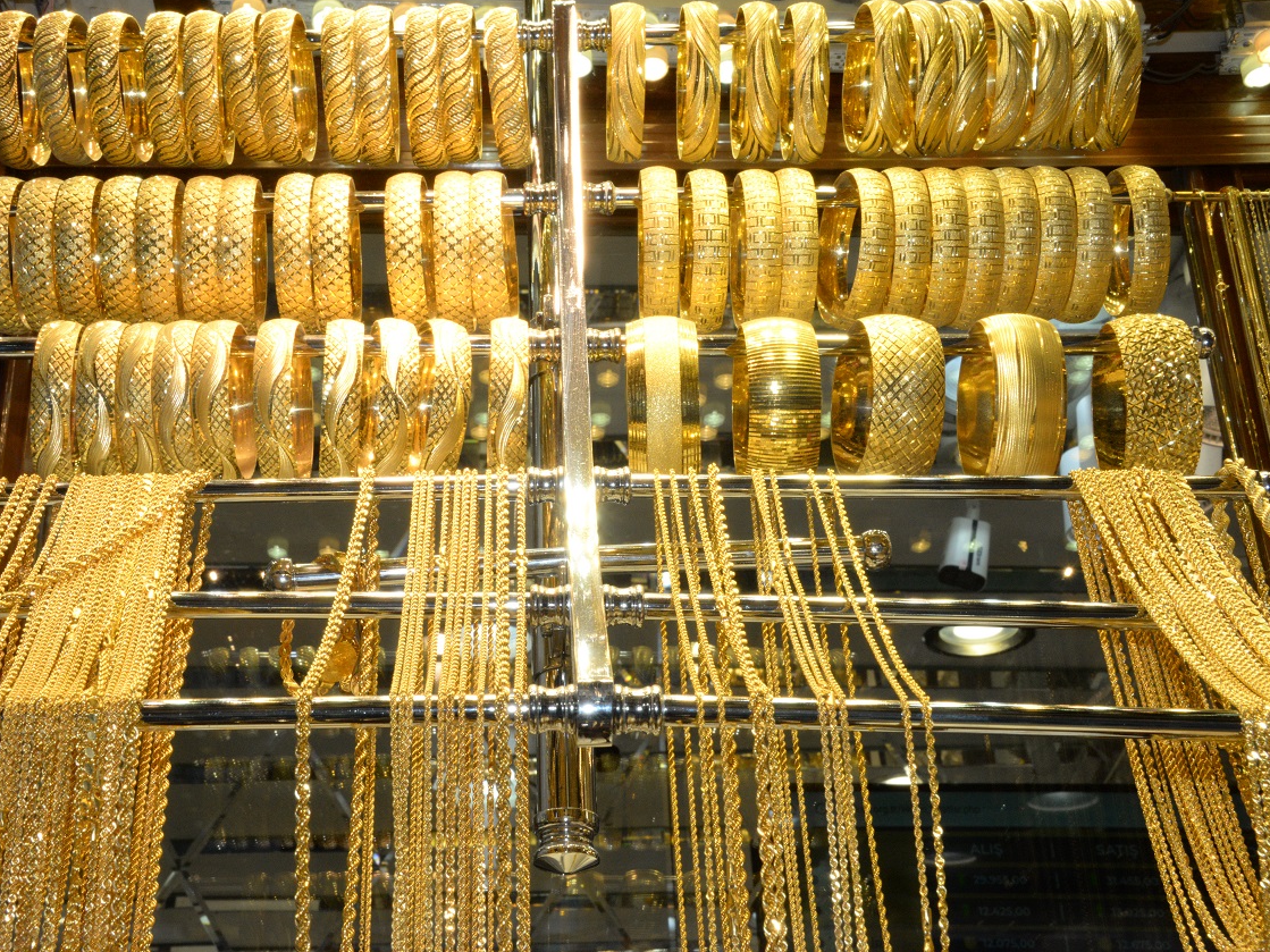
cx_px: 564
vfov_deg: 26.6
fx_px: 2018
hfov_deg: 34.9
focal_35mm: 55
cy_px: 474
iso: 2500
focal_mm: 50
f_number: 29
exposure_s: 1/200
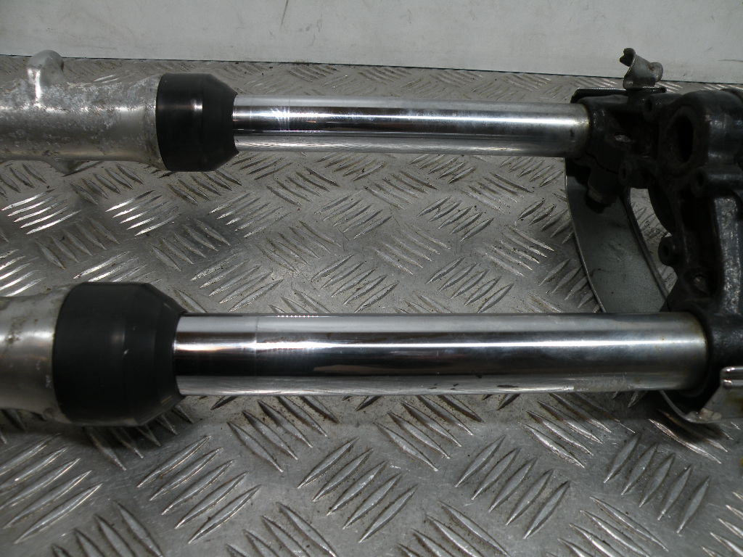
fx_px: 580
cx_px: 372
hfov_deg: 65.3
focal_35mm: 27
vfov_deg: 51.4
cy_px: 278
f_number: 3.5
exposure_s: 1/90
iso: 64
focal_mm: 4.7
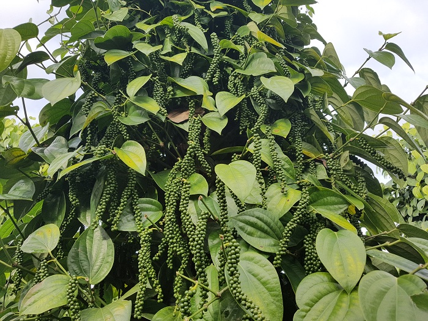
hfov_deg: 67.3
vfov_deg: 53.1
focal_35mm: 26
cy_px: 160
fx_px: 321
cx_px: 214
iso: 50
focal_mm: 4.2
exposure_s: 1/594
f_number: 1.7
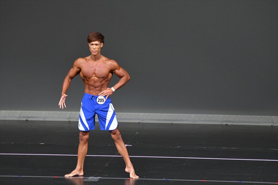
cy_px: 92
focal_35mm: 315
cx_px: 139
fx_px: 2431
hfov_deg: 6.5
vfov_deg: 4.4
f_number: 5.6
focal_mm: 210
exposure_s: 1/400
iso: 4000
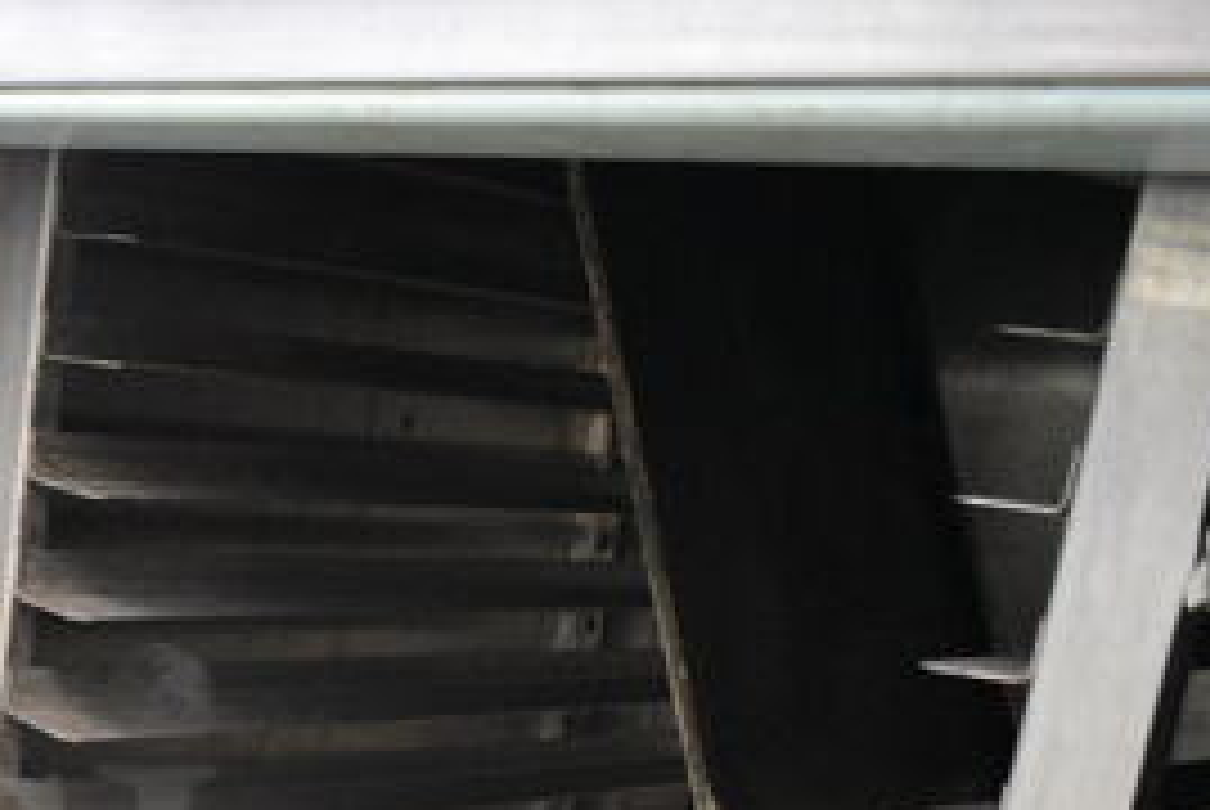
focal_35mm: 68
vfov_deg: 19.3
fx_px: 2288
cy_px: 878
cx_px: -103
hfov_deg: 27.3
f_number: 3.8
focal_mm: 20
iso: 4000
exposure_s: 1/30
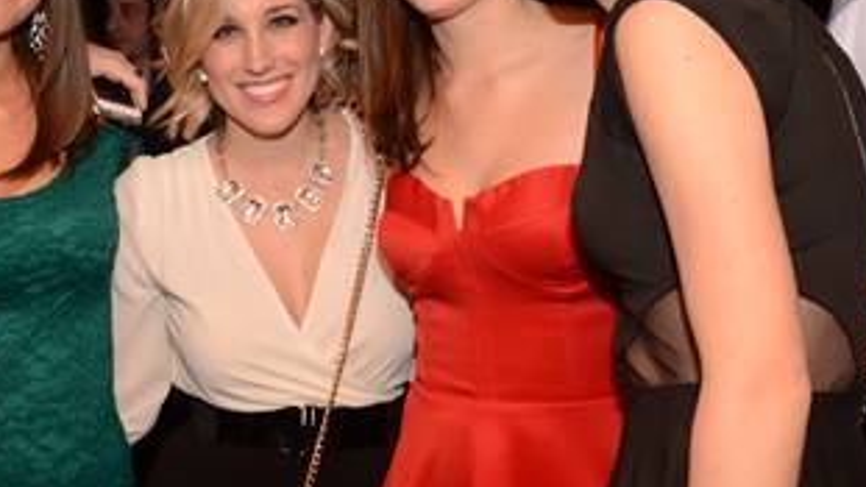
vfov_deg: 16.6
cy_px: 86
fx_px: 1653
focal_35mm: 72
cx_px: 239
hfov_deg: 29.0
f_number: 5.6
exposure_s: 1/40
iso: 1250
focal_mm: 26
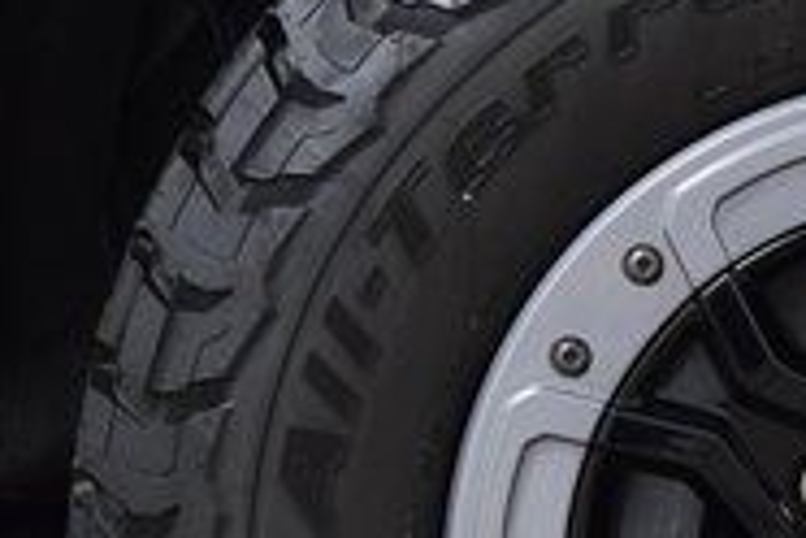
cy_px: 527
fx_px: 4388
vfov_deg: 7.0
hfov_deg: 10.3
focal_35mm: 196
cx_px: 966
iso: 1600
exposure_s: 1/60
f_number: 3.2
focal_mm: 38
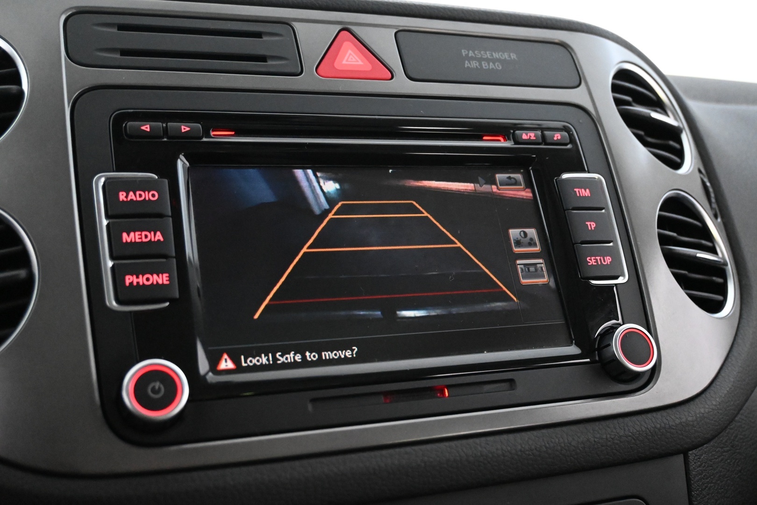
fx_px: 820
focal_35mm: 39
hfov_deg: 49.6
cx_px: 378
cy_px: 252
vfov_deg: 34.2
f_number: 4.5
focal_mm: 26
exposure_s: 1/40
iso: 8000
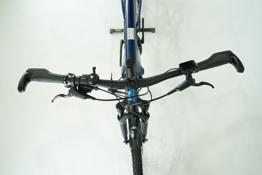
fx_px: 204
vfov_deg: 46.4
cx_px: 131
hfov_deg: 65.5
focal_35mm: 28
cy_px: 88
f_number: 5.6
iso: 1600
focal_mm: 28
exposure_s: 1/200
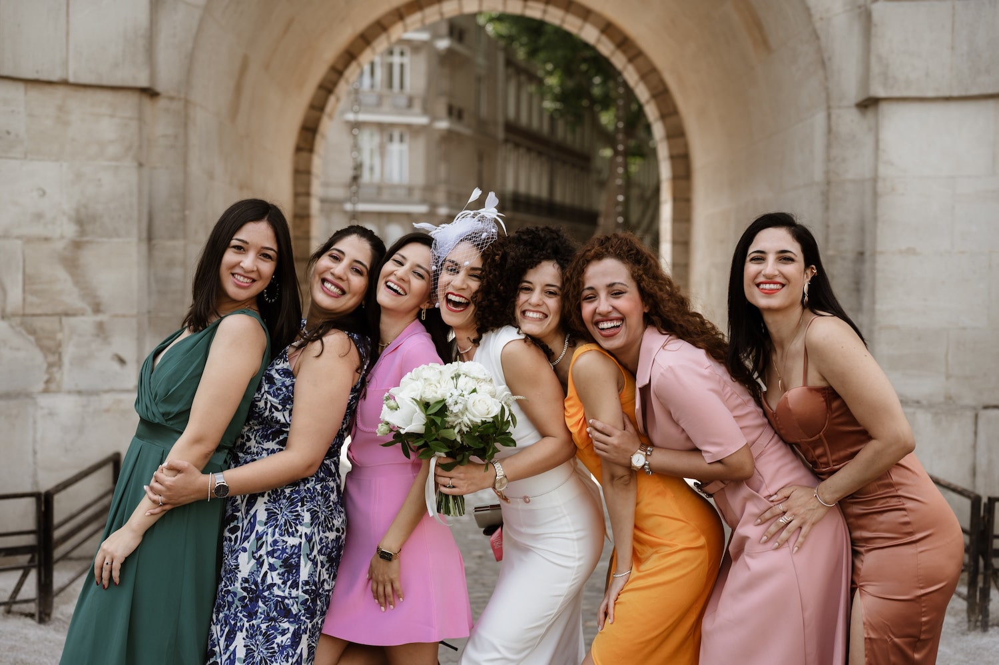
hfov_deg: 39.6
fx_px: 1387
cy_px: 332
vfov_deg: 27.0
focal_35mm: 50
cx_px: 500
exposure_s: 1/640
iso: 125
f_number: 2.8
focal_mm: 50
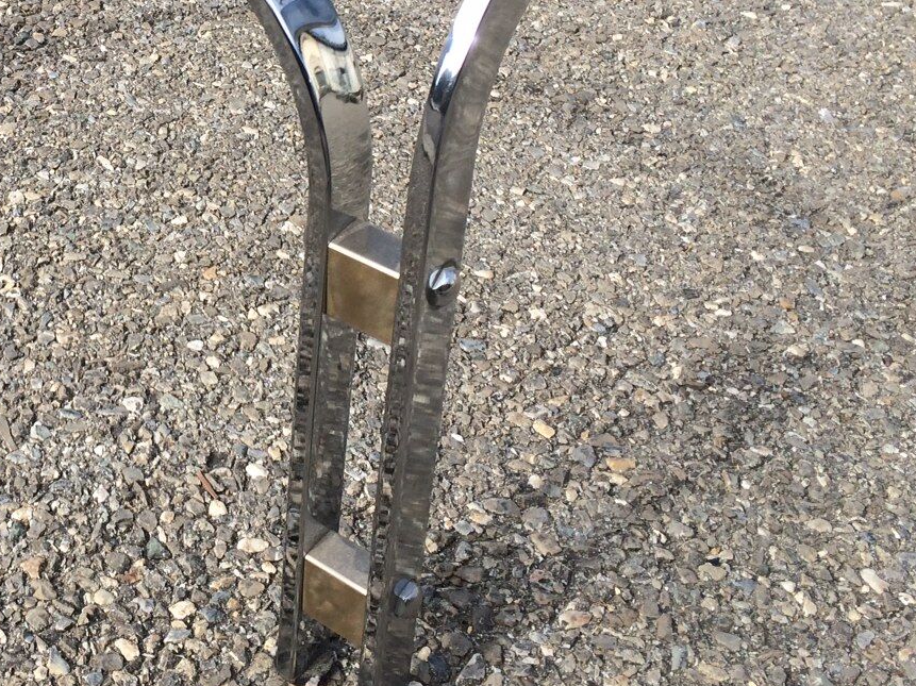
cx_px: 105
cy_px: 122
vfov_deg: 26.0
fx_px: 1455
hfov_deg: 33.3
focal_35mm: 55
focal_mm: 4.15
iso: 32
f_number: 2.2
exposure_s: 1/1414
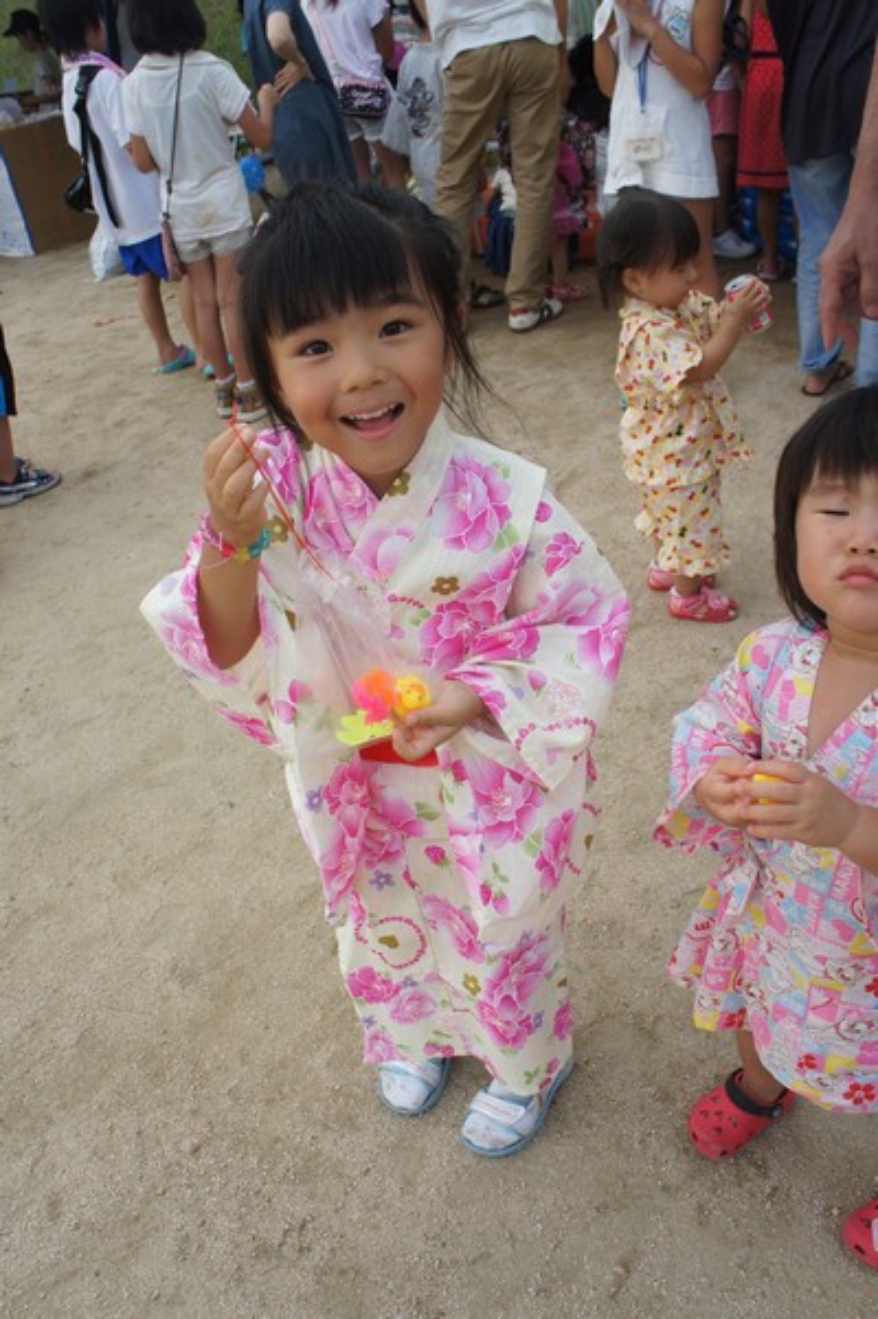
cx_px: 439
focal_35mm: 28
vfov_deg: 64.6
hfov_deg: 45.6
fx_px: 1044
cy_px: 660
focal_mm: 19
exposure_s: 1/200
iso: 400
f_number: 6.3
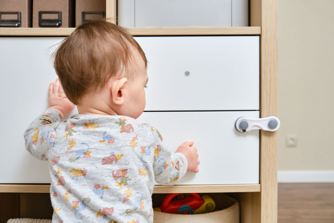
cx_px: 167
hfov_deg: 50.7
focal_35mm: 38
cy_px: 112
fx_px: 353
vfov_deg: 35.1
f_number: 3.6
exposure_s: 1/60
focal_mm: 25.4
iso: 160
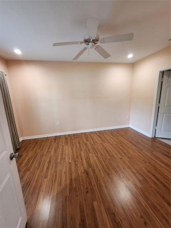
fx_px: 86
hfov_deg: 89.9
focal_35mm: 13
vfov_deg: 106.2
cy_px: 114
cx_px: 86
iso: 250
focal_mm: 1.74
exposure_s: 1/60
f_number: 2.2
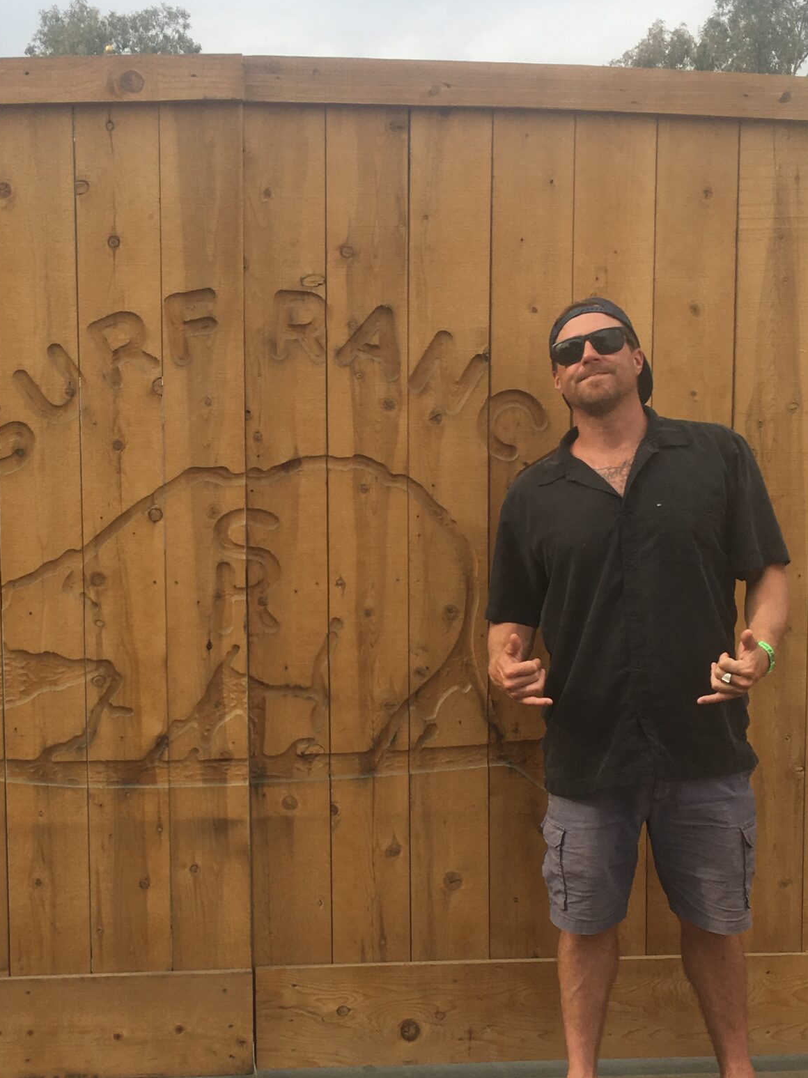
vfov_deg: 39.6
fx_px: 1494
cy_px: 599
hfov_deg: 29.9
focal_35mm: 48
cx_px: 235
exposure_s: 1/874
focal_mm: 4.15
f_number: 2.2
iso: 25
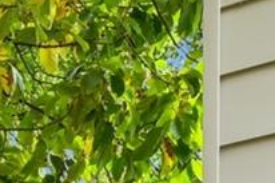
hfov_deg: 10.7
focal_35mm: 163
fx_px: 1244
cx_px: -386
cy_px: 502
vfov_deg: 7.6
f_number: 7.1
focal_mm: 14
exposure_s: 1/40
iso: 100
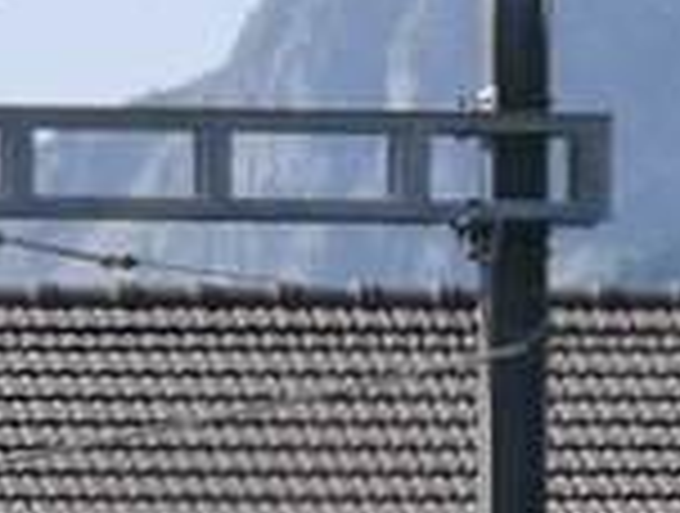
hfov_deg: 2.9
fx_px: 13134
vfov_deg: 2.2
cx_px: -1274
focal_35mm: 667
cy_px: 1361
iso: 160
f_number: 8
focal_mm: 42
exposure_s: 1/320
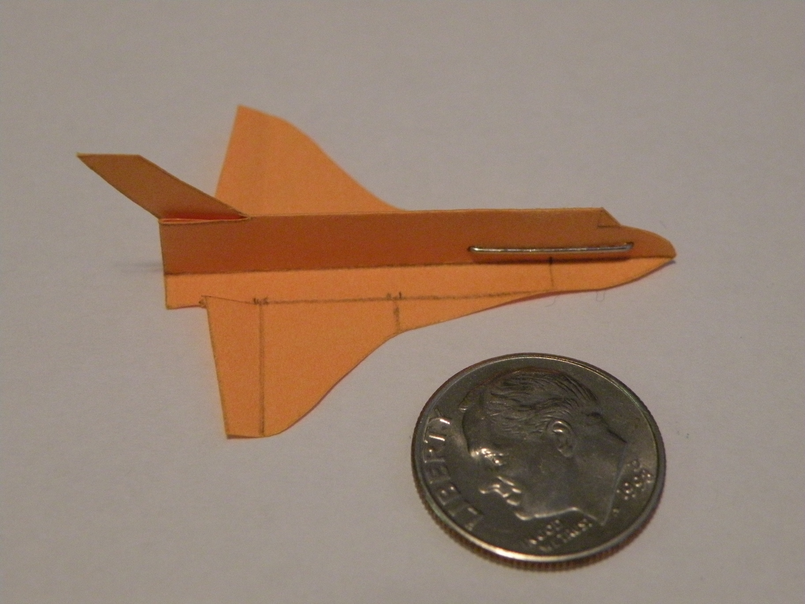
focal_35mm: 67
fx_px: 1558
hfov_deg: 29.0
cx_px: 402
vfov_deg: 21.9
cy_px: 302
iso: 400
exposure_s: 1/51
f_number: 3.5
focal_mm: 11.9
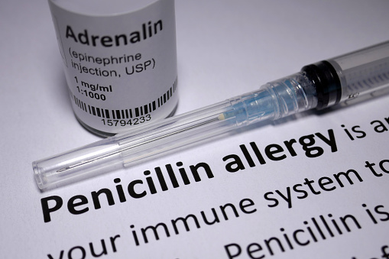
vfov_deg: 27.0
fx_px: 540
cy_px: 130
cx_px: 194
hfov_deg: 39.6
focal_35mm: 50
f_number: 4.1
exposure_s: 1/800
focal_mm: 18.2
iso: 125
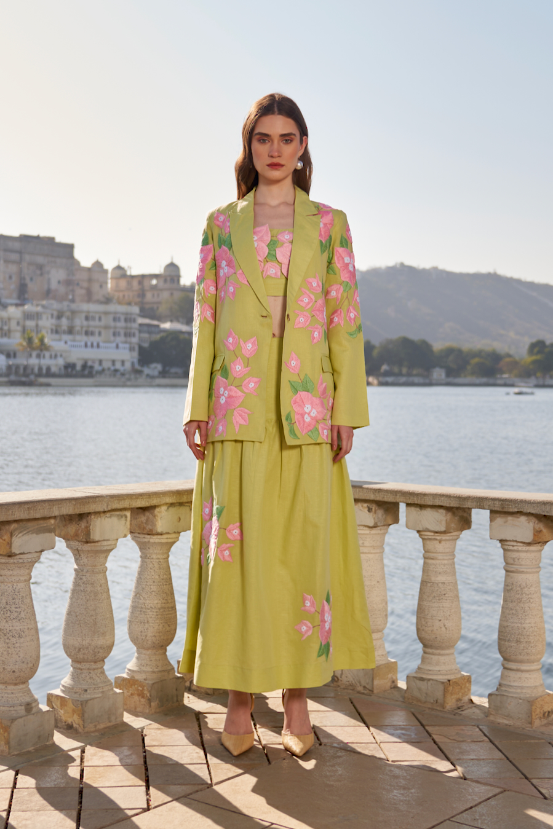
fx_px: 853
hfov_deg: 35.9
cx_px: 276
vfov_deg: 51.9
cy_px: 414
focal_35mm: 37
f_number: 2.8
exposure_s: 1/1000
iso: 50
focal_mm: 25
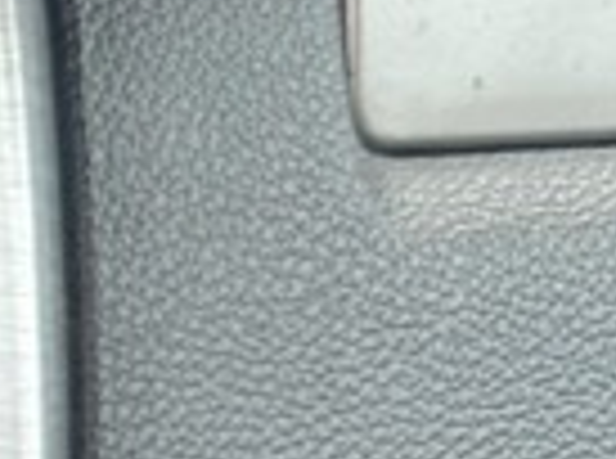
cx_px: -1160
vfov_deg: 7.2
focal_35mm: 180
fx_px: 3195
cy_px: 1440
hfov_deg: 9.1
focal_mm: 6.86
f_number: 1.78
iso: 64
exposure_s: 1/121
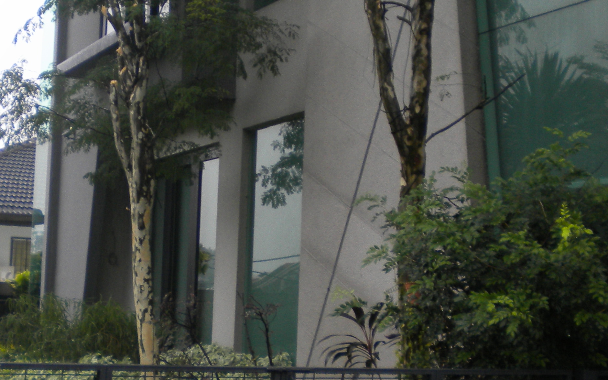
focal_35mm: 72
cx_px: 218
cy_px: 202
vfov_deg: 18.1
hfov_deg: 28.5
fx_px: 1193
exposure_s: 1/59.8
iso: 113
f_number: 3.1
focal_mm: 6.3
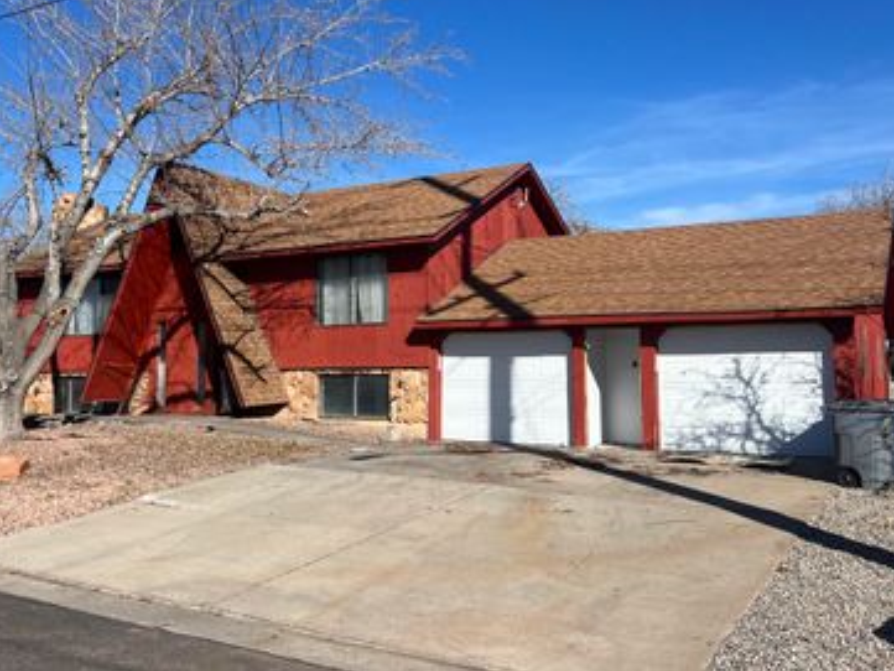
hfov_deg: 51.2
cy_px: 306
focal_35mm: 36
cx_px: 394
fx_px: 930
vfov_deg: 39.6
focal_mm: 5.7
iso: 50
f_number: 1.5
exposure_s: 1/5882
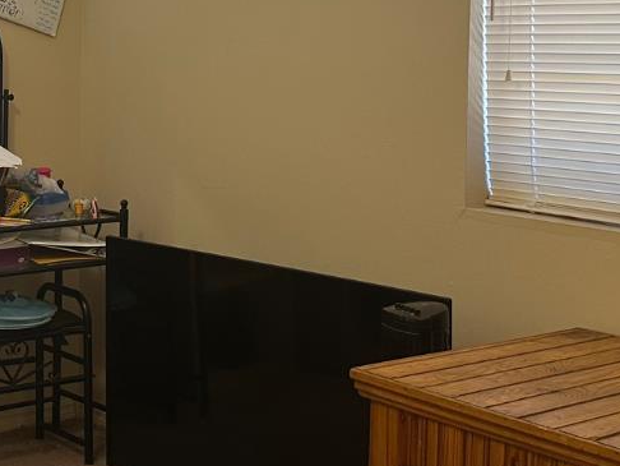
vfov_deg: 19.7
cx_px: 73
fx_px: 1326
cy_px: 100
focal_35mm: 74
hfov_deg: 25.6
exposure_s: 1/60
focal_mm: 6.86
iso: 160
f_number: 1.78
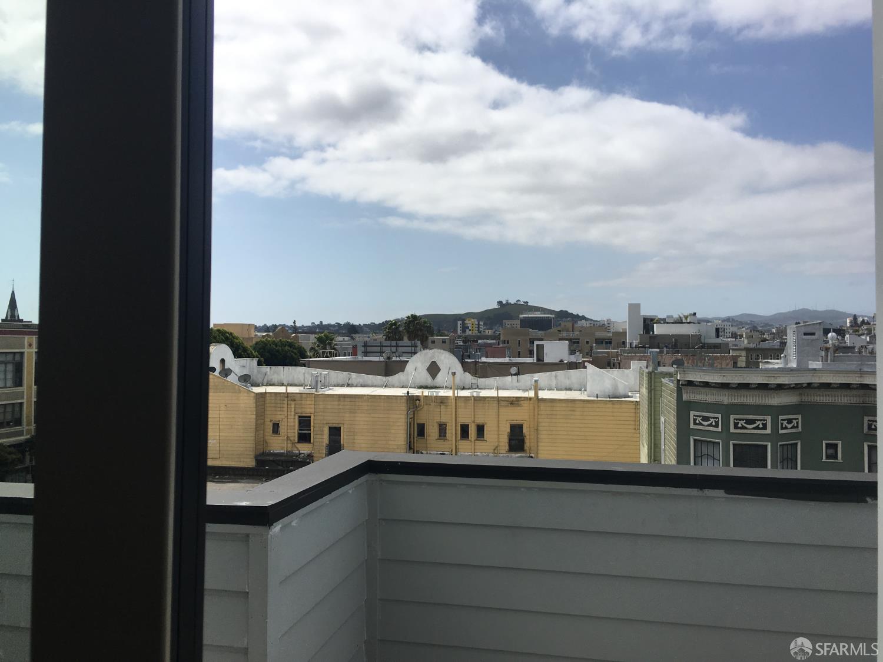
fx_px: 740
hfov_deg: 61.7
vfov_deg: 48.2
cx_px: 442
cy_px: 331
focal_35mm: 29
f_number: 2.2
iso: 25
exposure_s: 1/3077
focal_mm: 4.15
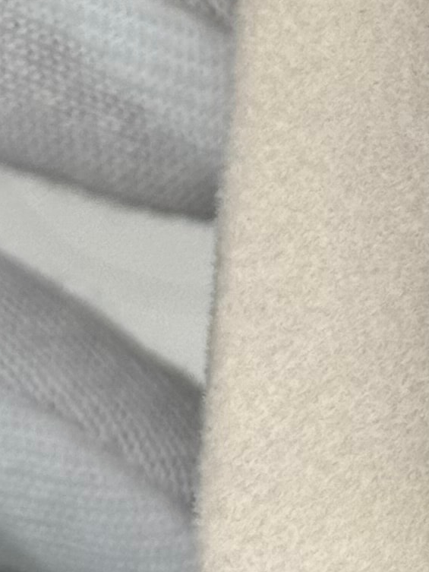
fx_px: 4246
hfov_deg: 5.7
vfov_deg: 7.7
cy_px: 87
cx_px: 783
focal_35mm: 257
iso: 64
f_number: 1.78
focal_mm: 6.76
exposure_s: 1/885
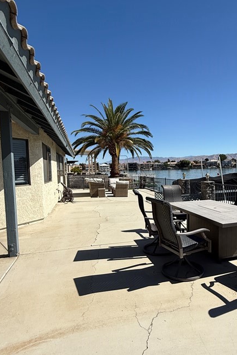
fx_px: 227
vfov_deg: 76.1
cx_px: 161
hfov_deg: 53.8
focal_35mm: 23
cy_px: 180
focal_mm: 2.22
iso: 50
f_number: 2.2
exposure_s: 1/3125
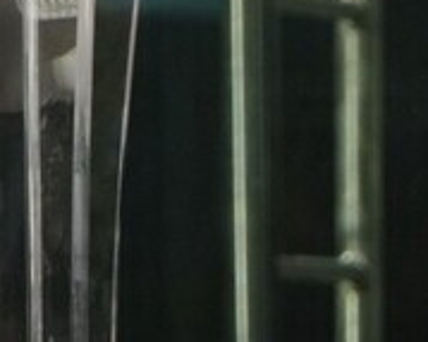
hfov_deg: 1.8
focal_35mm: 1055
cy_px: -470
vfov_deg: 1.5
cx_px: 96
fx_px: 13361
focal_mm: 105
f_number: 5.6
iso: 800
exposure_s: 1/3200
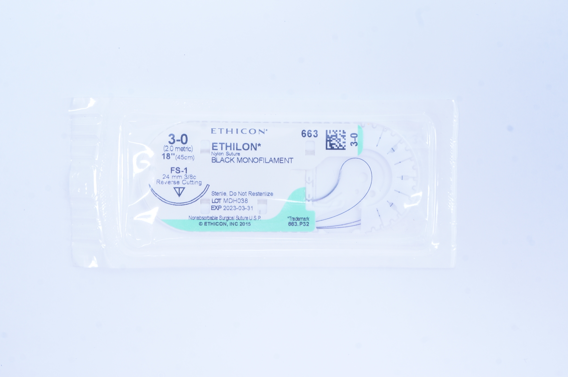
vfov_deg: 25.7
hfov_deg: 37.9
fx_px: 827
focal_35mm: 52
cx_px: 284
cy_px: 188
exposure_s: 1/10
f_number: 14
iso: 400
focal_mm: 35
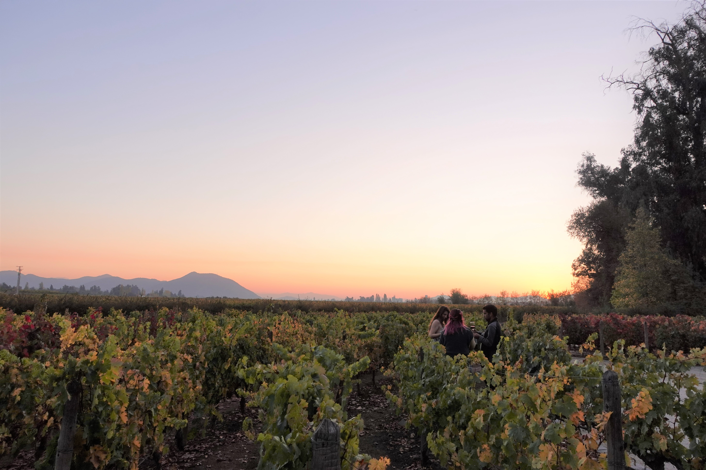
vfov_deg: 53.1
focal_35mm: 24
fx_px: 471
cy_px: 235
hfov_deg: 73.7
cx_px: 353
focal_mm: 9.4
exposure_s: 1/160
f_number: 4
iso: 125
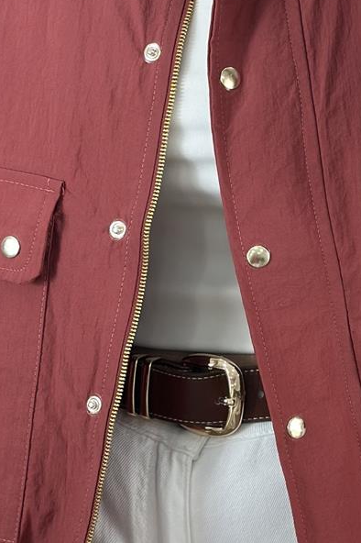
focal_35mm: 135
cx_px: 248
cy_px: 280
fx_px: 2033
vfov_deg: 15.2
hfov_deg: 10.1
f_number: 1.78
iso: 80
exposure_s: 1/100
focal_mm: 6.86
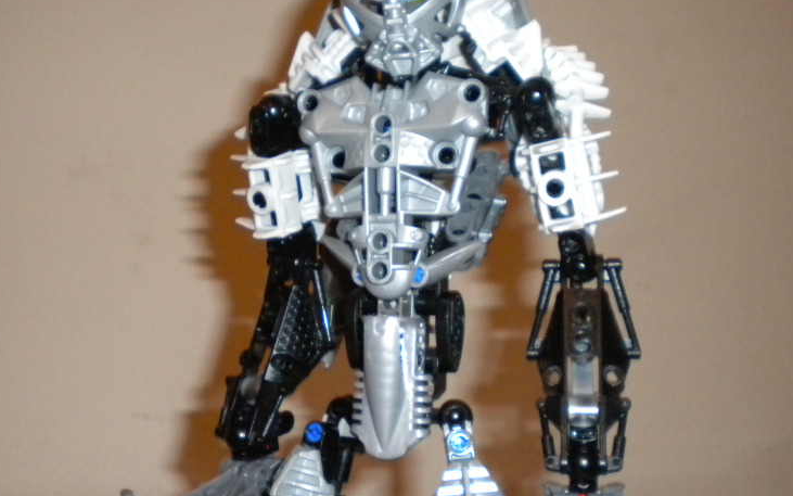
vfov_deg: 24.8
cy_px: 297
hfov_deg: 38.8
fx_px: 1124
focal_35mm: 52
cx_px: 366
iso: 400
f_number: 3.1
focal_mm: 6.3
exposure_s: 1/30
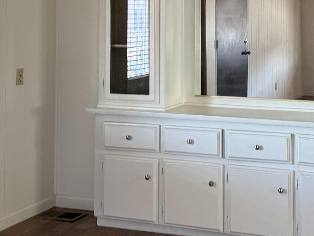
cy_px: 1
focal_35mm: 72
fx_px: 653
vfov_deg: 19.8
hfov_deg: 26.8
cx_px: 219
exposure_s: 1/68
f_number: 1.78
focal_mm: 6.76
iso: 200
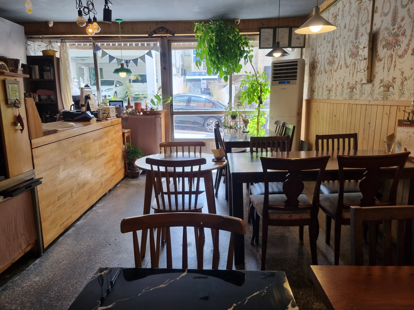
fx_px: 311
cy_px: 155
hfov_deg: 67.3
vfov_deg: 53.1
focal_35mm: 26
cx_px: 207
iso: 50
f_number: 1.8
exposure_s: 1/120
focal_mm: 5.4
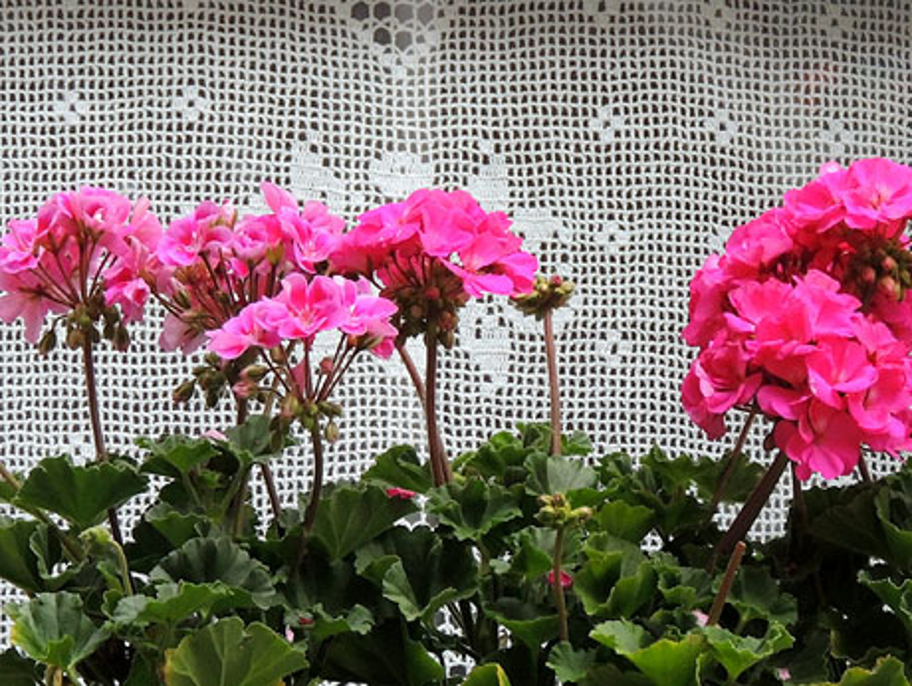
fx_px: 7253
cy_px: 343
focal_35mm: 275
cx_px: 456
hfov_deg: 7.2
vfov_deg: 5.4
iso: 640
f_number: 4.7
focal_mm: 49
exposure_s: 1/250
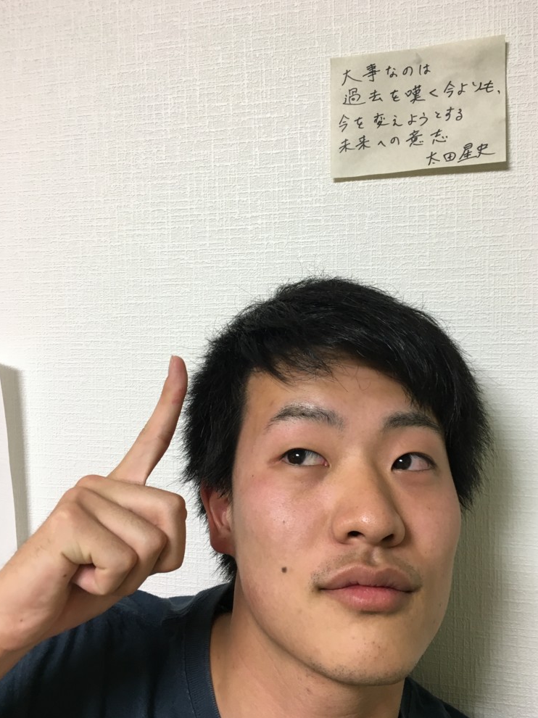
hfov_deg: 46.8
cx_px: 273
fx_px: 622
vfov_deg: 60.0
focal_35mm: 30
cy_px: 359
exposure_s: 1/30
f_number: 2.2
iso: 80
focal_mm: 4.15
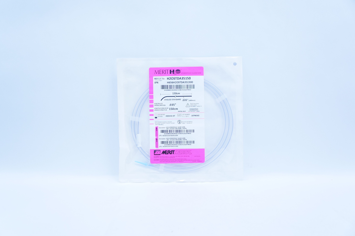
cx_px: 178
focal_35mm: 33
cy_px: 118
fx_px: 325
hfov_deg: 57.3
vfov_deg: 39.9
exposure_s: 1/200
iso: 800
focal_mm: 22
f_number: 4.5
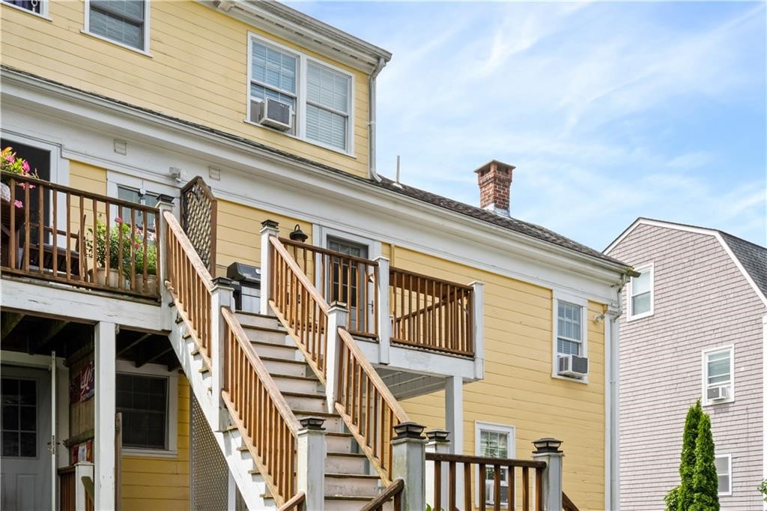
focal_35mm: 36
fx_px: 767
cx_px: 384
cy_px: 256
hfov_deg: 53.1
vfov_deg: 36.8
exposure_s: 1/200
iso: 400
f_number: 14
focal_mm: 24
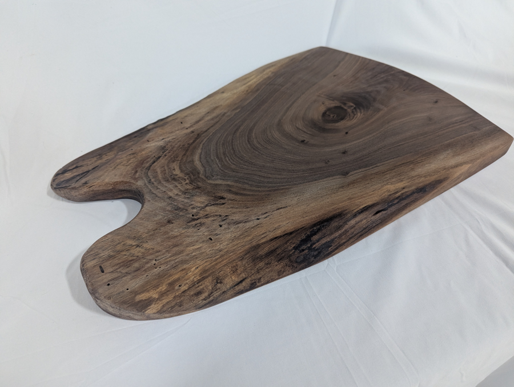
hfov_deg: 71.5
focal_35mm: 24
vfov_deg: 57.0
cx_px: 257
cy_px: 194
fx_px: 357
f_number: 1.85
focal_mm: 6.81
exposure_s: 1/121
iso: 213
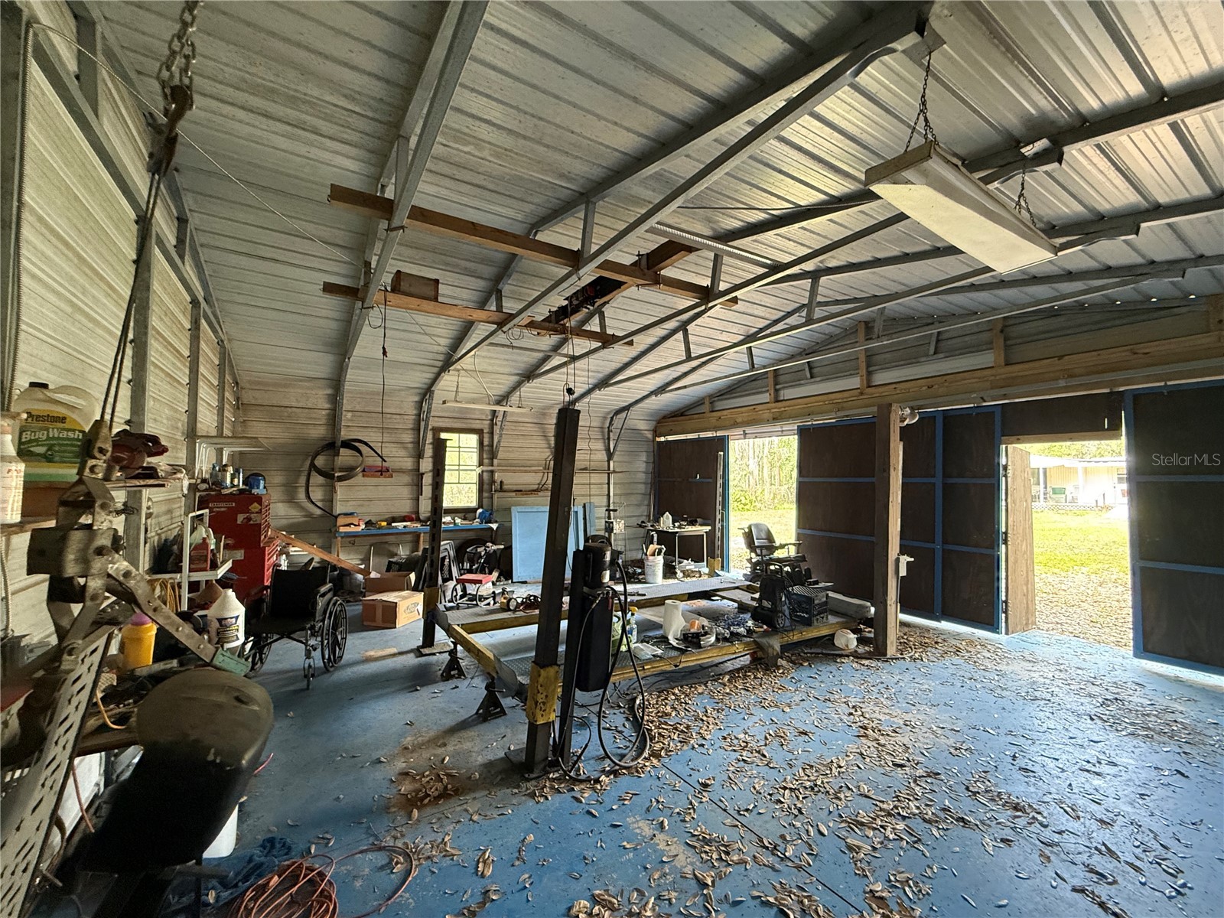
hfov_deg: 102.1
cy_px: 459
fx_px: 495
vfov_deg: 85.7
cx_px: 612
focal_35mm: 14
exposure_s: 1/60
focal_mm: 2.22
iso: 500
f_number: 2.2
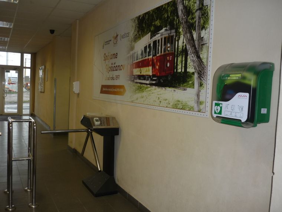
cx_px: 141
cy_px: 106
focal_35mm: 33
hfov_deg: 55.4
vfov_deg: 42.9
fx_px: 269
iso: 100
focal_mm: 5.5
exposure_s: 1/30
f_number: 2.8
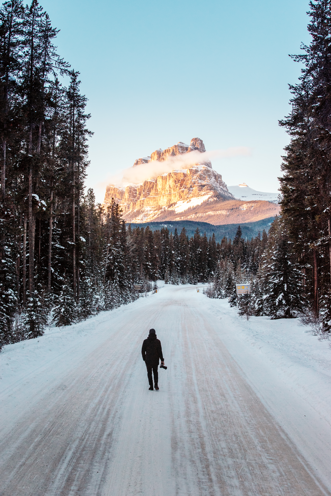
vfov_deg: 28.8
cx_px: 166
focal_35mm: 70
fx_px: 965
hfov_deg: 19.5
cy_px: 248
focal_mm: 70
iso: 800
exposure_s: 1/1000
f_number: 6.3
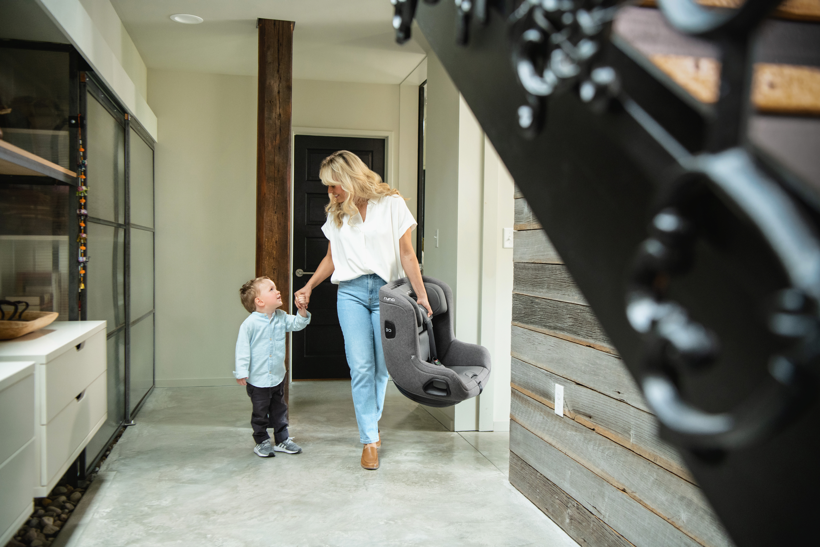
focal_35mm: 34
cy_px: 274
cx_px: 410
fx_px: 774
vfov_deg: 38.9
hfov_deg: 55.8
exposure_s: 1/125
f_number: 3.5
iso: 1250
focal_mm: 34
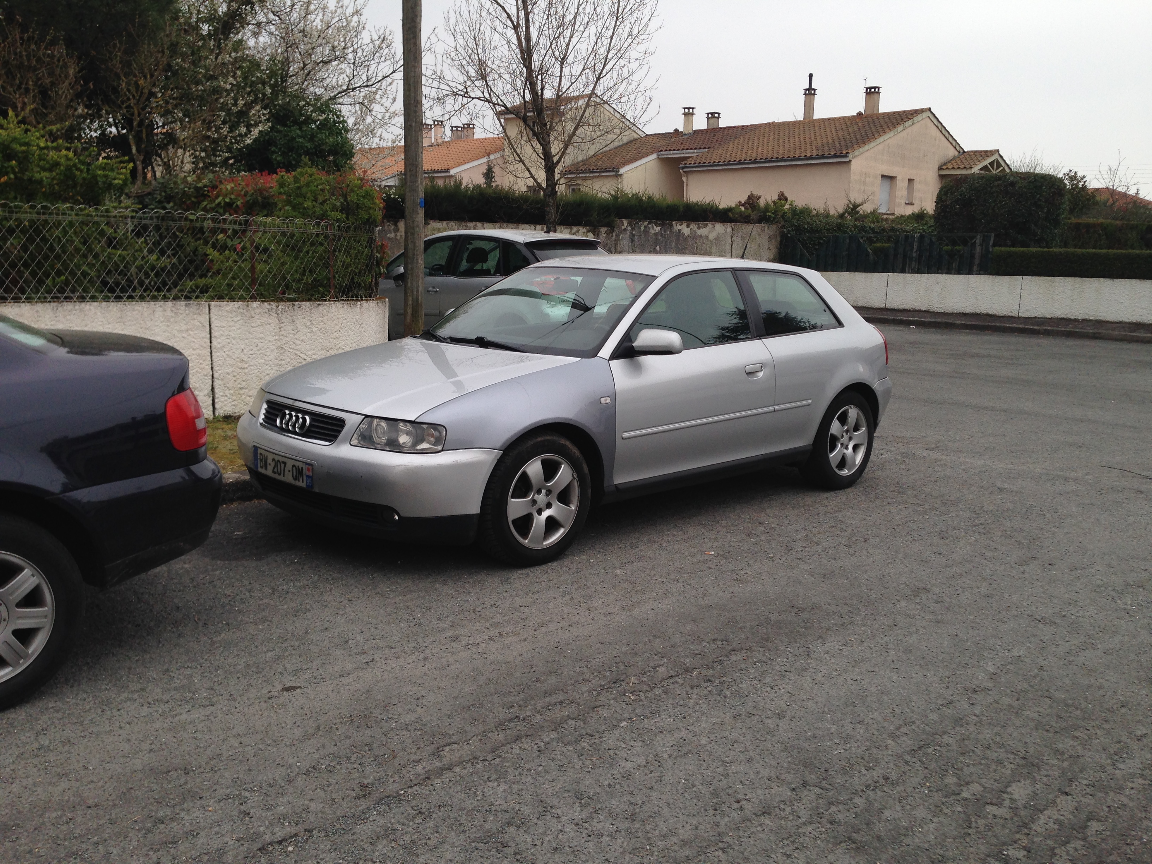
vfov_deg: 42.9
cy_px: 432
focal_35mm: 33
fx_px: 1098
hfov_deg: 55.4
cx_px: 576
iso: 50
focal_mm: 4.12
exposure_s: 1/553
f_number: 2.4
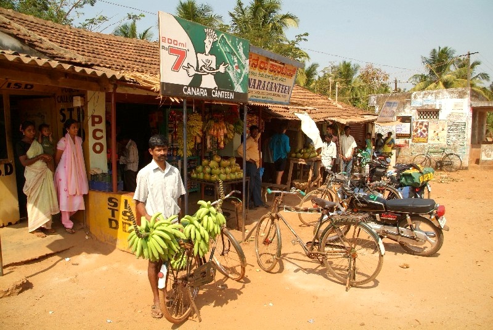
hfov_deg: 67.3
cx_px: 246
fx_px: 370
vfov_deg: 48.0
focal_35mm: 27
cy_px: 165
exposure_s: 1/250
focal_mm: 18
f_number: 8
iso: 160
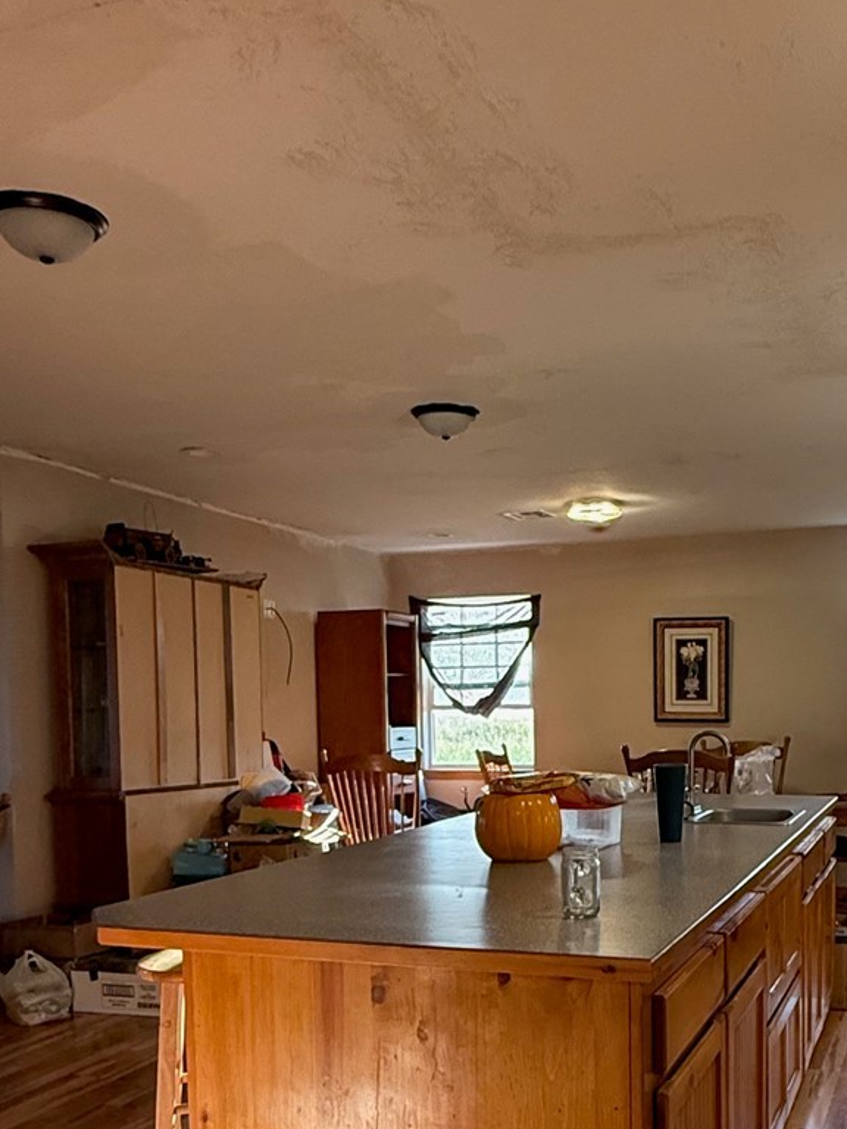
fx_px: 1142
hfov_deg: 40.0
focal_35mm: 35
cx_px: 588
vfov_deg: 51.3
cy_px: 786
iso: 400
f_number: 2.2
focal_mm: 2.22
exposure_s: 1/120
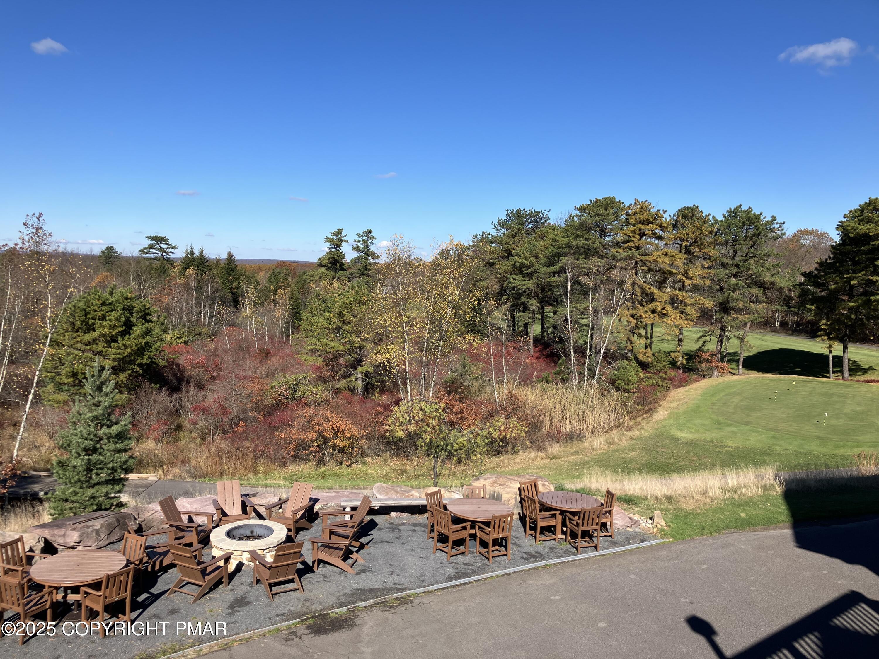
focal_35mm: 28
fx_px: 711
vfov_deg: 49.7
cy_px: 330
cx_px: 440
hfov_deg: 63.4
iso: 32
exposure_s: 1/1946
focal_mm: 3.99
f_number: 1.8
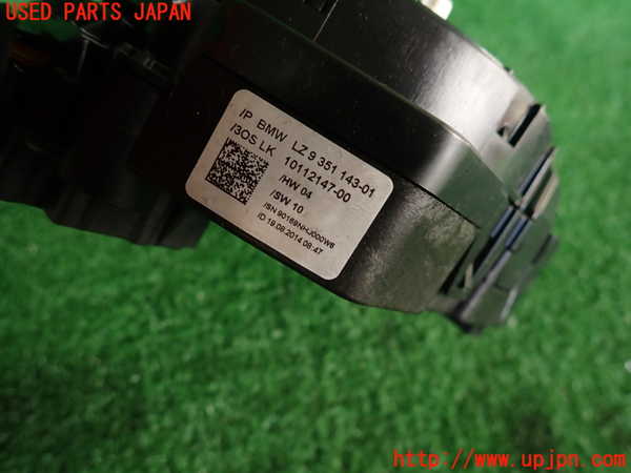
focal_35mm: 25
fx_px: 456
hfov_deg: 69.4
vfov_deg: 54.9
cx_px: 316
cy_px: 236
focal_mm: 4.5
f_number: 2
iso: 100
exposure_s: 1/100
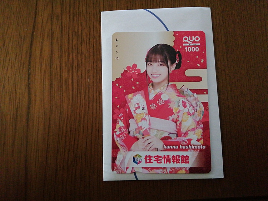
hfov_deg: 67.3
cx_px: 134
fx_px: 201
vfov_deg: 53.1
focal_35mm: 26
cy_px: 100
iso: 640
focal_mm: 3.6
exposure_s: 1/20
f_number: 1.8
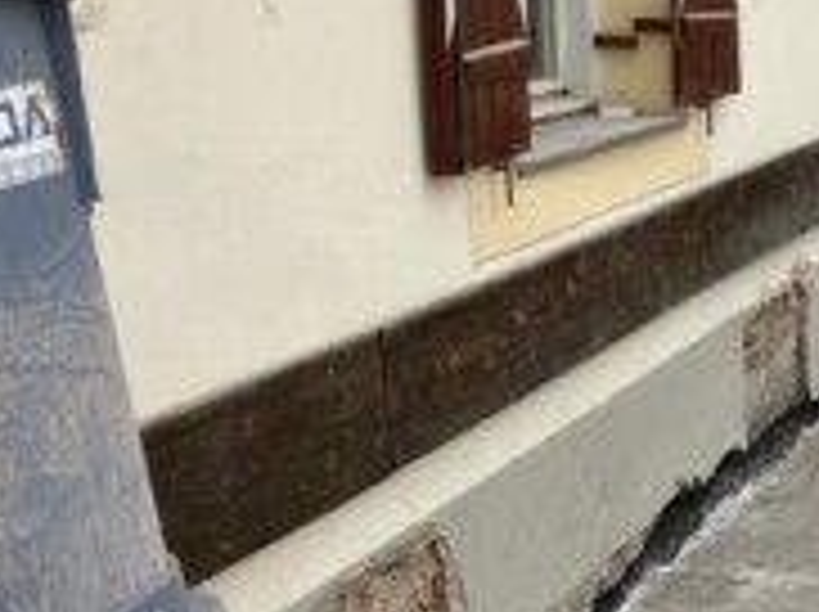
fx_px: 1749
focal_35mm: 74
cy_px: 140
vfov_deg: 19.7
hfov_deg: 23.5
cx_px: 1044
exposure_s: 1/415
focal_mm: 3.99
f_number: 1.8
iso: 32
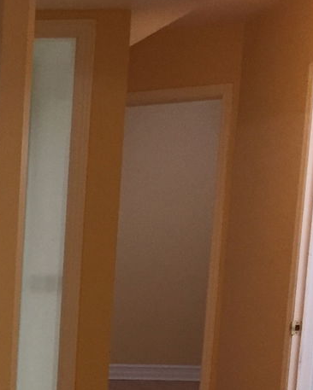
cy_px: 420
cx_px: -245
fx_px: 1146
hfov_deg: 13.9
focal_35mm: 99
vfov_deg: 18.7
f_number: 2.2
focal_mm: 4.15
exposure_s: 1/30
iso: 160
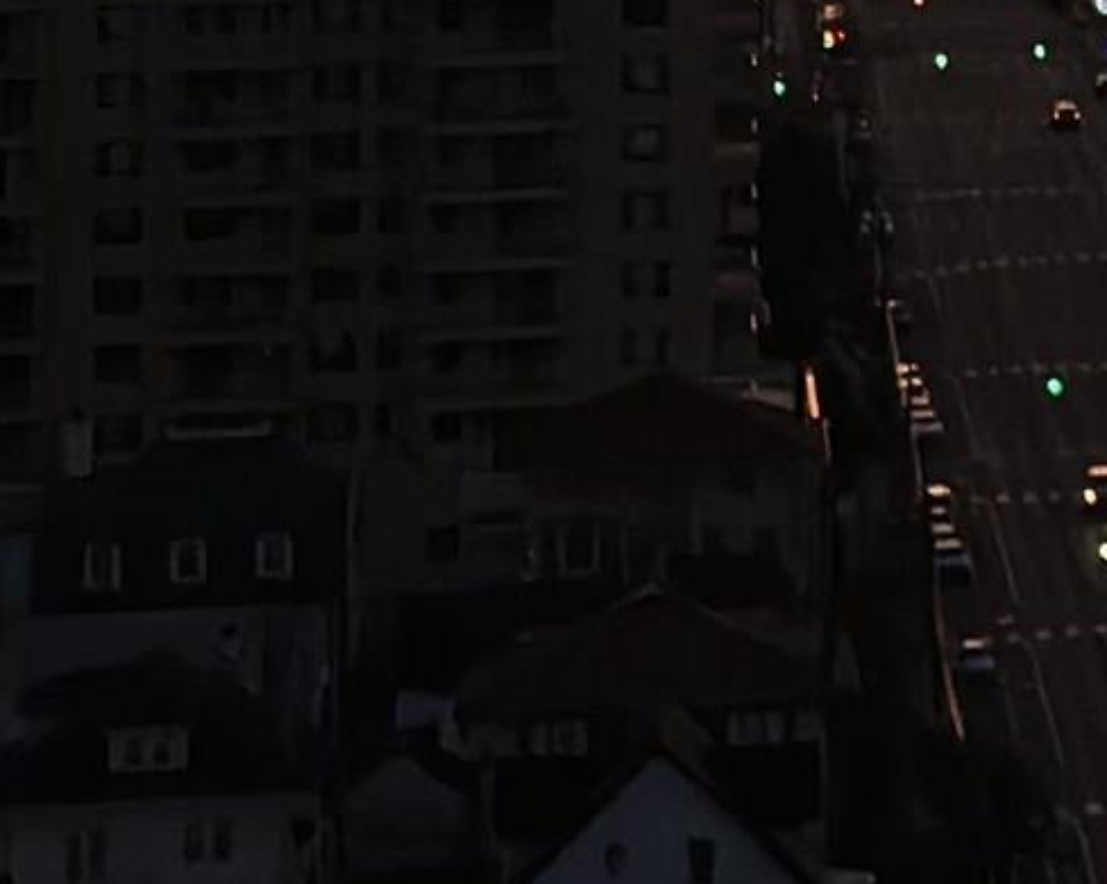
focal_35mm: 295
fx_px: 9661
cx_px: 2275
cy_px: -1435
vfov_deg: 5.1
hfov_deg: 6.4
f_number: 1.78
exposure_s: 1/368
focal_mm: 6.86
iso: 80
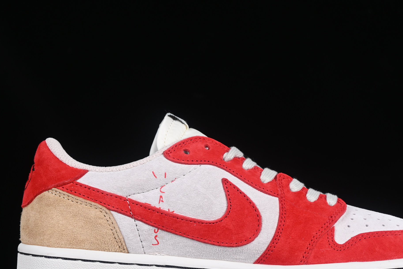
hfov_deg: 17.9
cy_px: 180
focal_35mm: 114
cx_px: 229
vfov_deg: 12.0
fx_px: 1276
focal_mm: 50
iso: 160
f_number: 8
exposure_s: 1/80
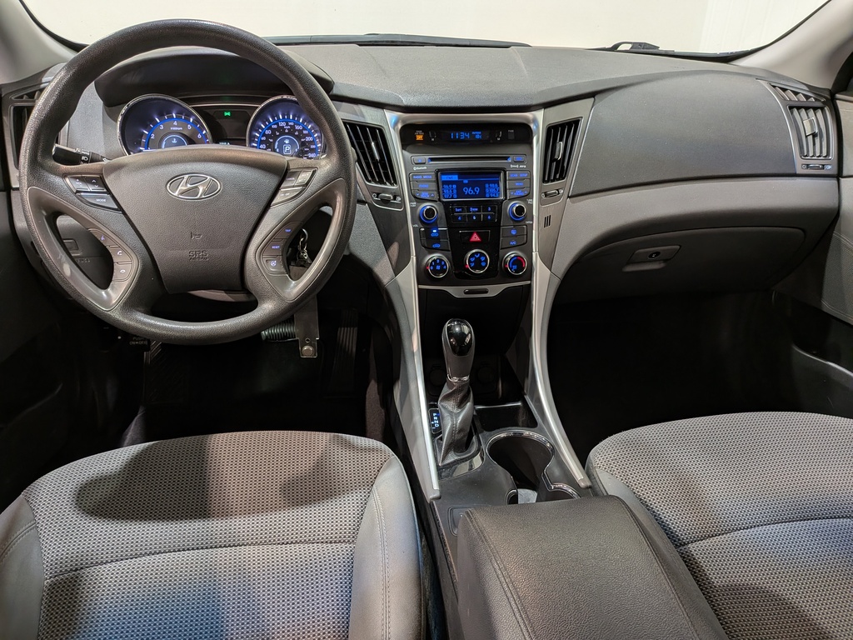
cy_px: 320
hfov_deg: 71.6
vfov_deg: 56.8
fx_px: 591
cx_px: 426
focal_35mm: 24
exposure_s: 1/40
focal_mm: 4.53
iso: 90
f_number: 1.7
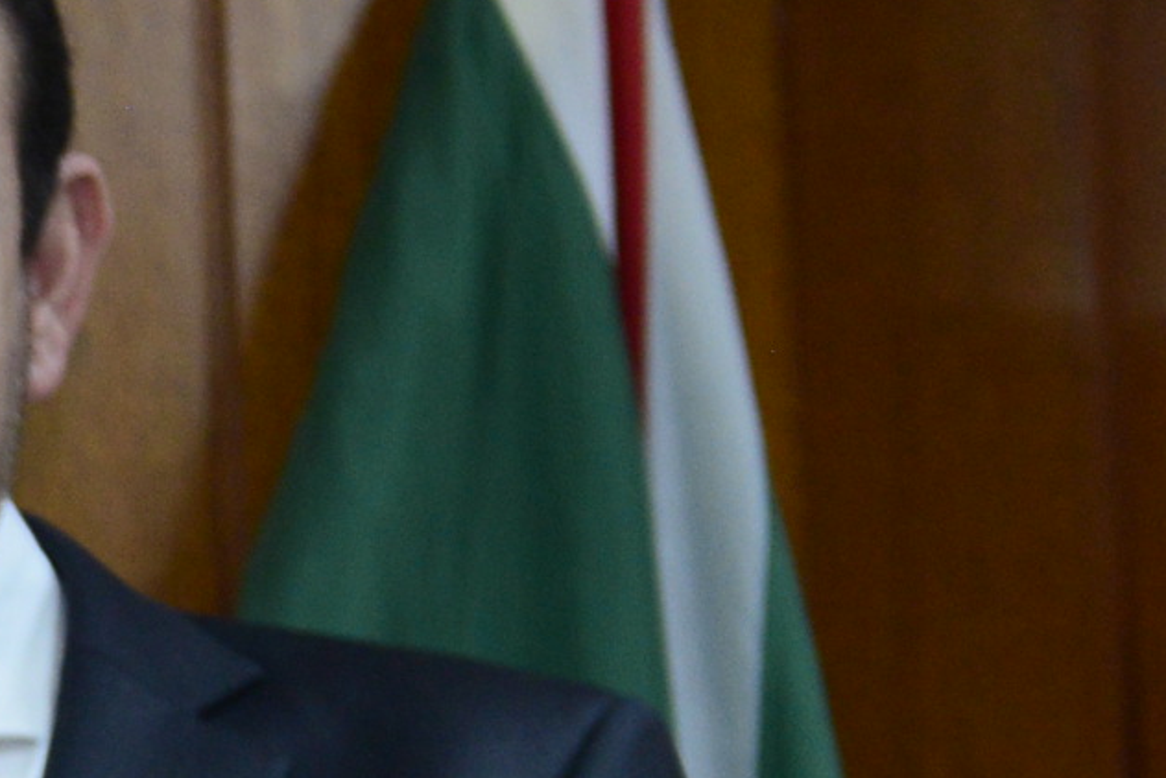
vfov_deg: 4.6
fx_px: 9559
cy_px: 1263
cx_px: -1415
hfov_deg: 6.7
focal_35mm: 295
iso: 2000
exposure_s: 1/125
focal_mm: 62
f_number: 4.5
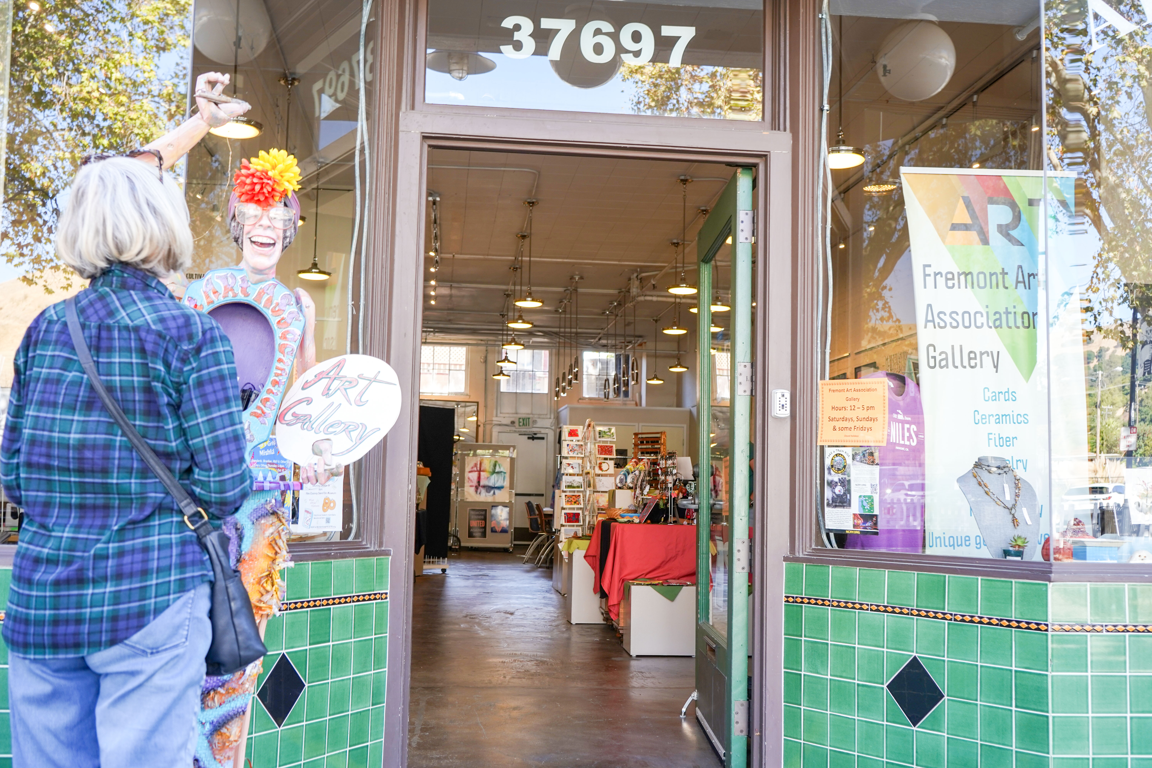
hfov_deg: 50.7
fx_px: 1216
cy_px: 384
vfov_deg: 35.1
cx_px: 576
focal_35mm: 38
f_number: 6.3
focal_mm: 38
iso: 200
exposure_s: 1/40
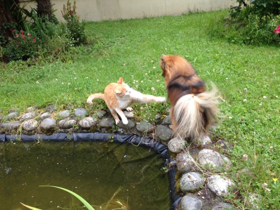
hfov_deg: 55.4
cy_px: 105
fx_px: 267
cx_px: 140
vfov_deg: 42.9
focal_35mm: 33
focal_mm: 4.12
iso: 50
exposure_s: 1/390
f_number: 2.4
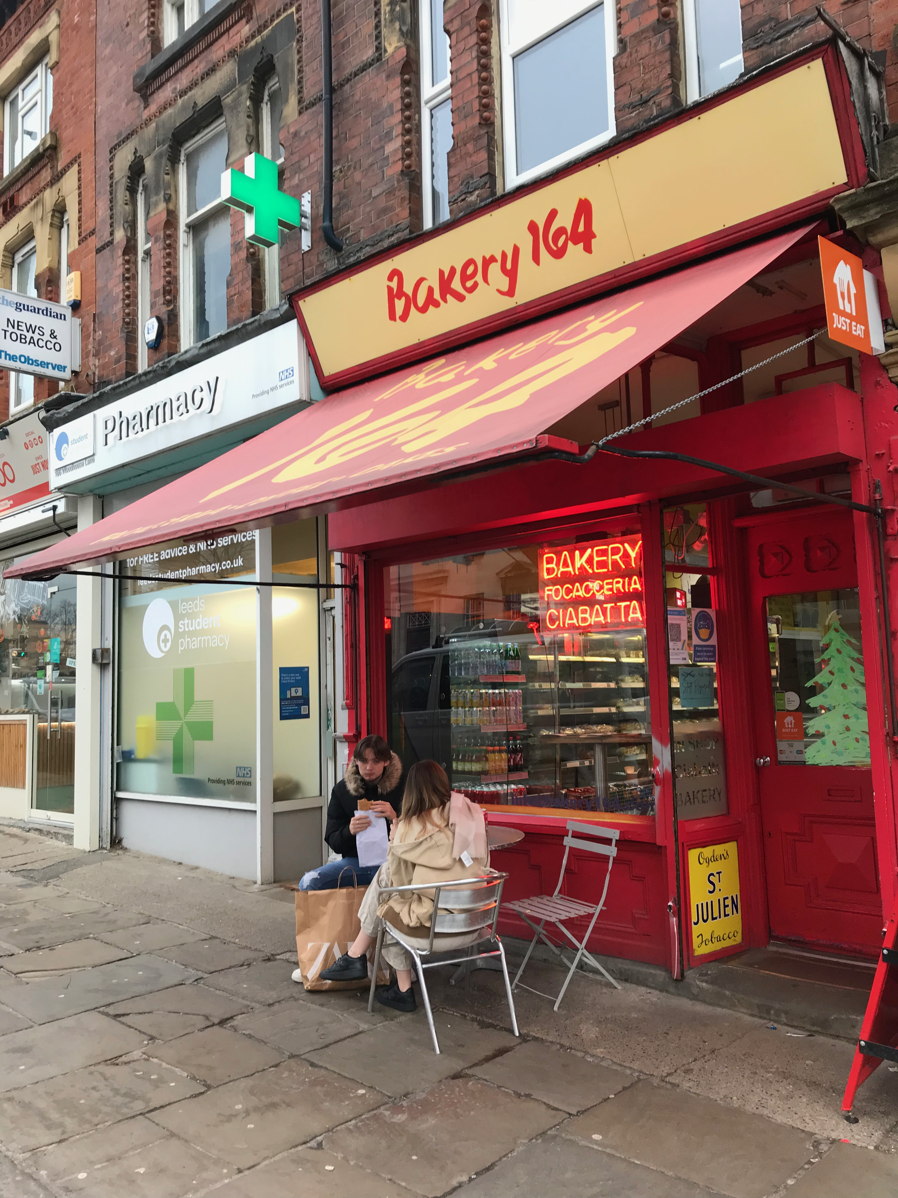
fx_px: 968
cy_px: 599
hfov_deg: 49.7
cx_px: 449
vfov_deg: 63.4
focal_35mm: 28
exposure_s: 1/50
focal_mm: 3.99
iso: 32
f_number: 1.8
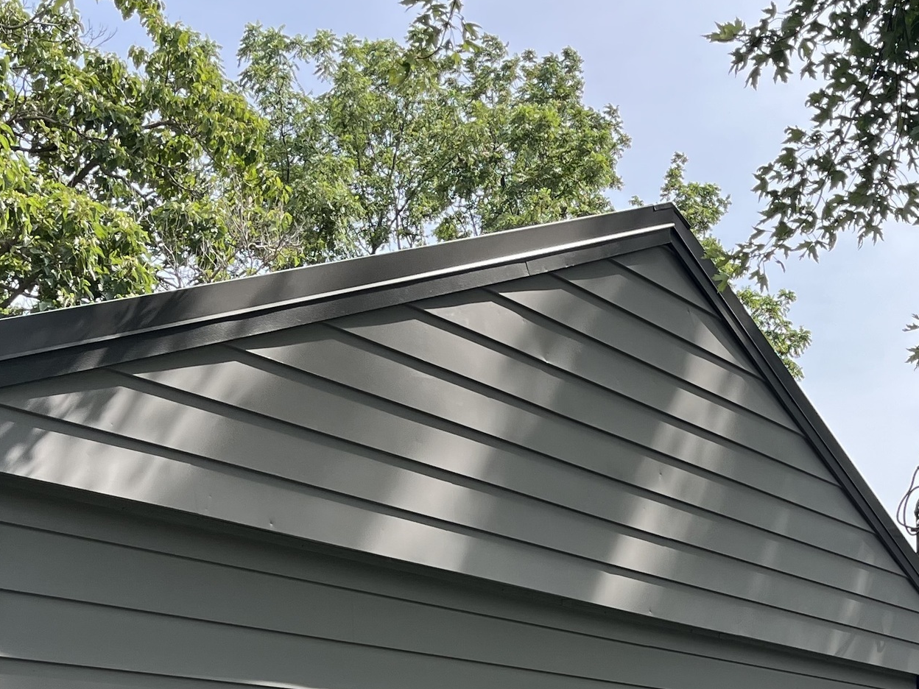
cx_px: 641
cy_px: 746
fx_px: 1699
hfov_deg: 30.0
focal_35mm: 64
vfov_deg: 21.8
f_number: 1.6
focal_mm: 5.1
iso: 50
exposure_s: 1/1066
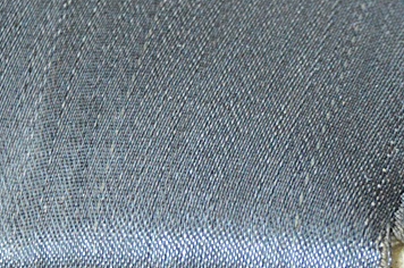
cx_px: 259
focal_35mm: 135
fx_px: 1512
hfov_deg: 15.2
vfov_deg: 10.0
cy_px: 273
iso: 3200
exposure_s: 1/40
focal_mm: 32
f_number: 4.5
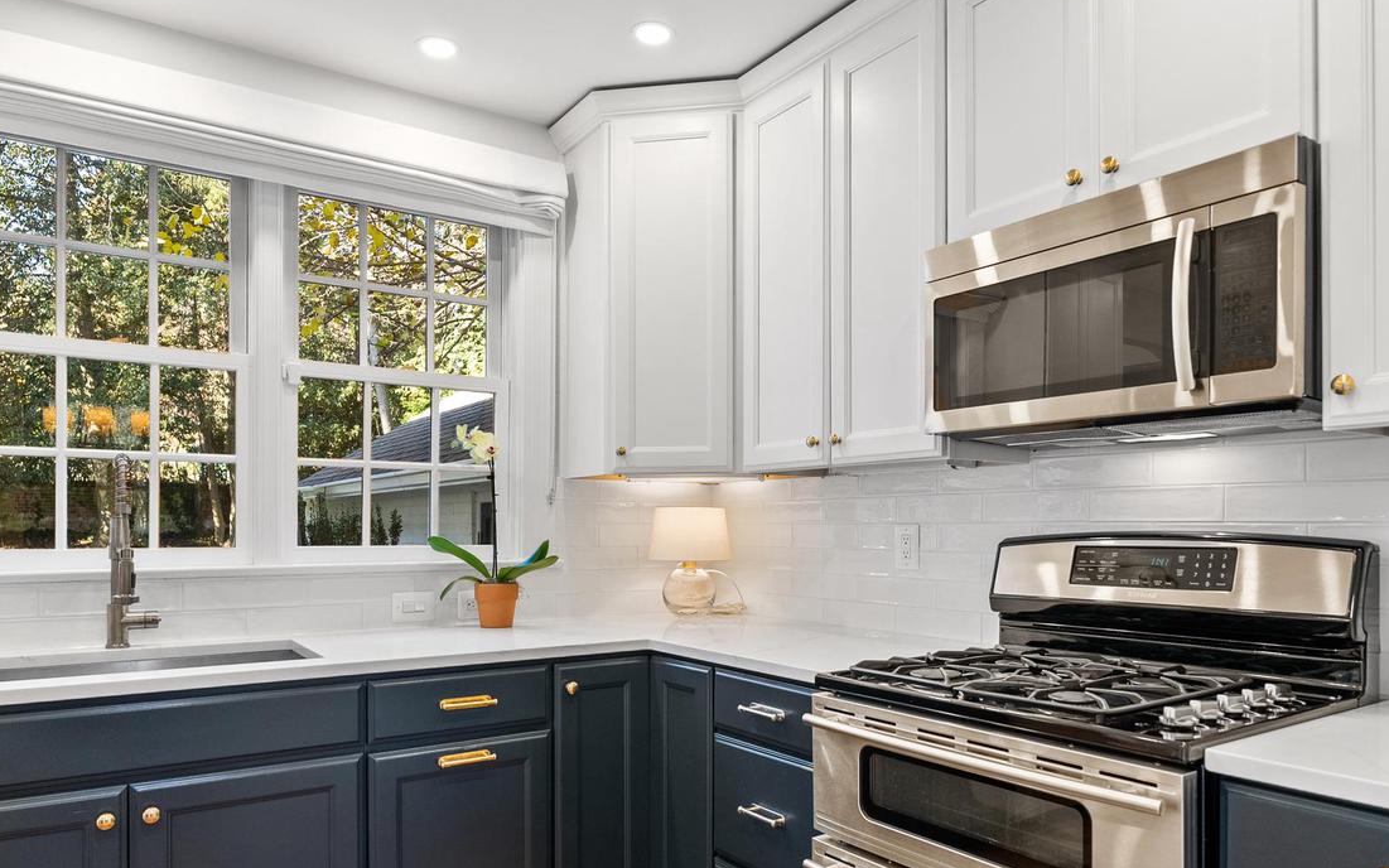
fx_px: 908
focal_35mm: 24
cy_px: 508
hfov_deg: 74.8
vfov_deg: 50.8
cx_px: 717
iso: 800
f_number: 4
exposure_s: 1/25
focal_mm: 18
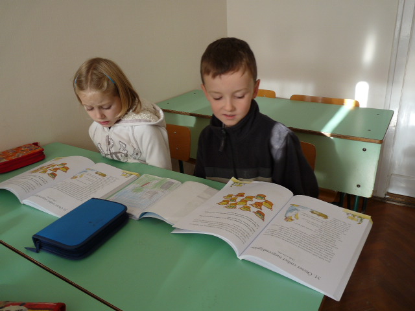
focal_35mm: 27
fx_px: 324
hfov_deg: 65.3
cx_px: 208
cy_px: 156
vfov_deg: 51.4
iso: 100
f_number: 2.8
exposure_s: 1/60
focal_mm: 4.8
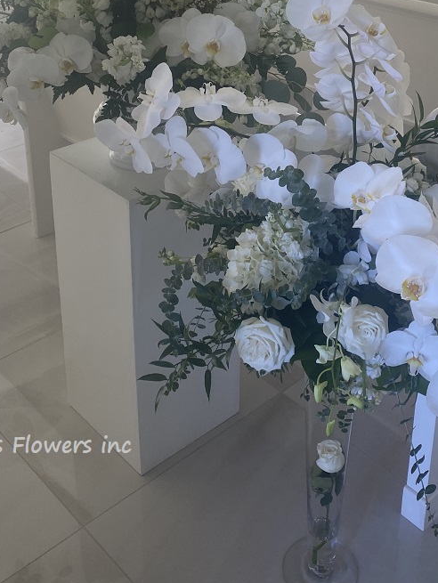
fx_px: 809
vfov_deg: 38.1
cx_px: 227
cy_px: 114
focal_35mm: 48
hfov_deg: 30.3
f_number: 1.8
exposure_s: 1/121
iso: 32
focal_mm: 4.25
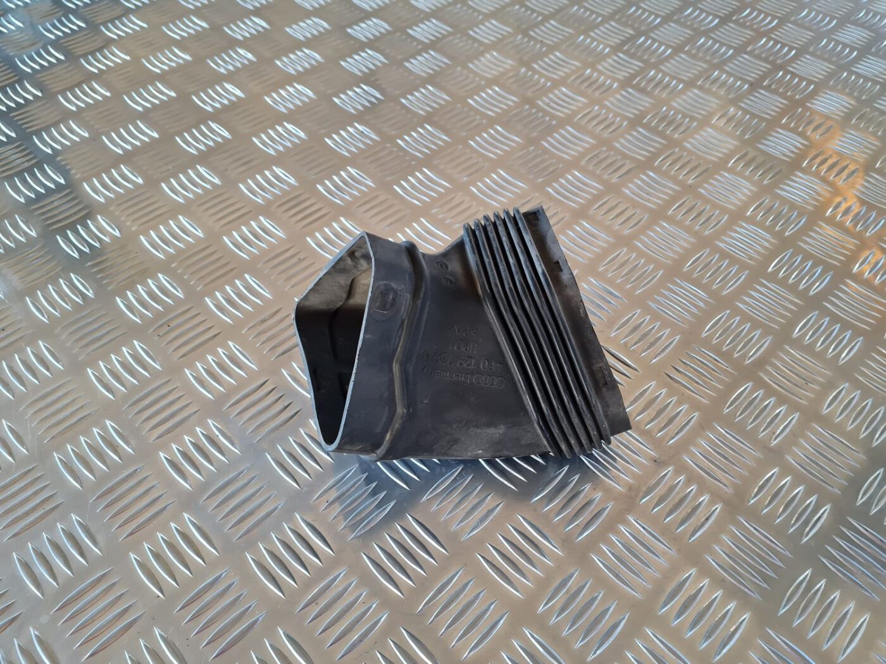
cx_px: 443
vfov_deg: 53.1
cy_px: 332
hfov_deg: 67.3
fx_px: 665
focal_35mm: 26
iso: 250
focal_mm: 5.4
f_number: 1.8
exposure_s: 1/100
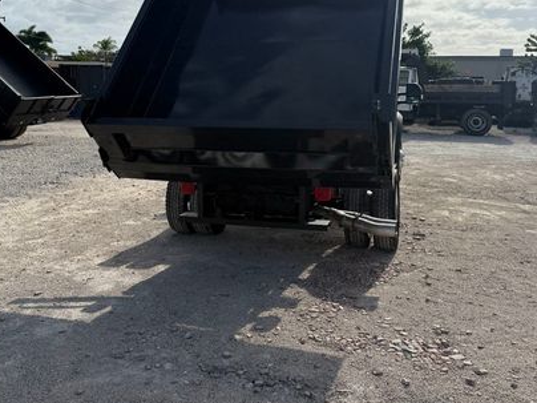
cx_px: 261
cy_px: 125
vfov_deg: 37.2
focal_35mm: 38
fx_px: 589
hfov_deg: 49.0
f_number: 1.78
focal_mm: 6.76
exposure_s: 1/14286
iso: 100
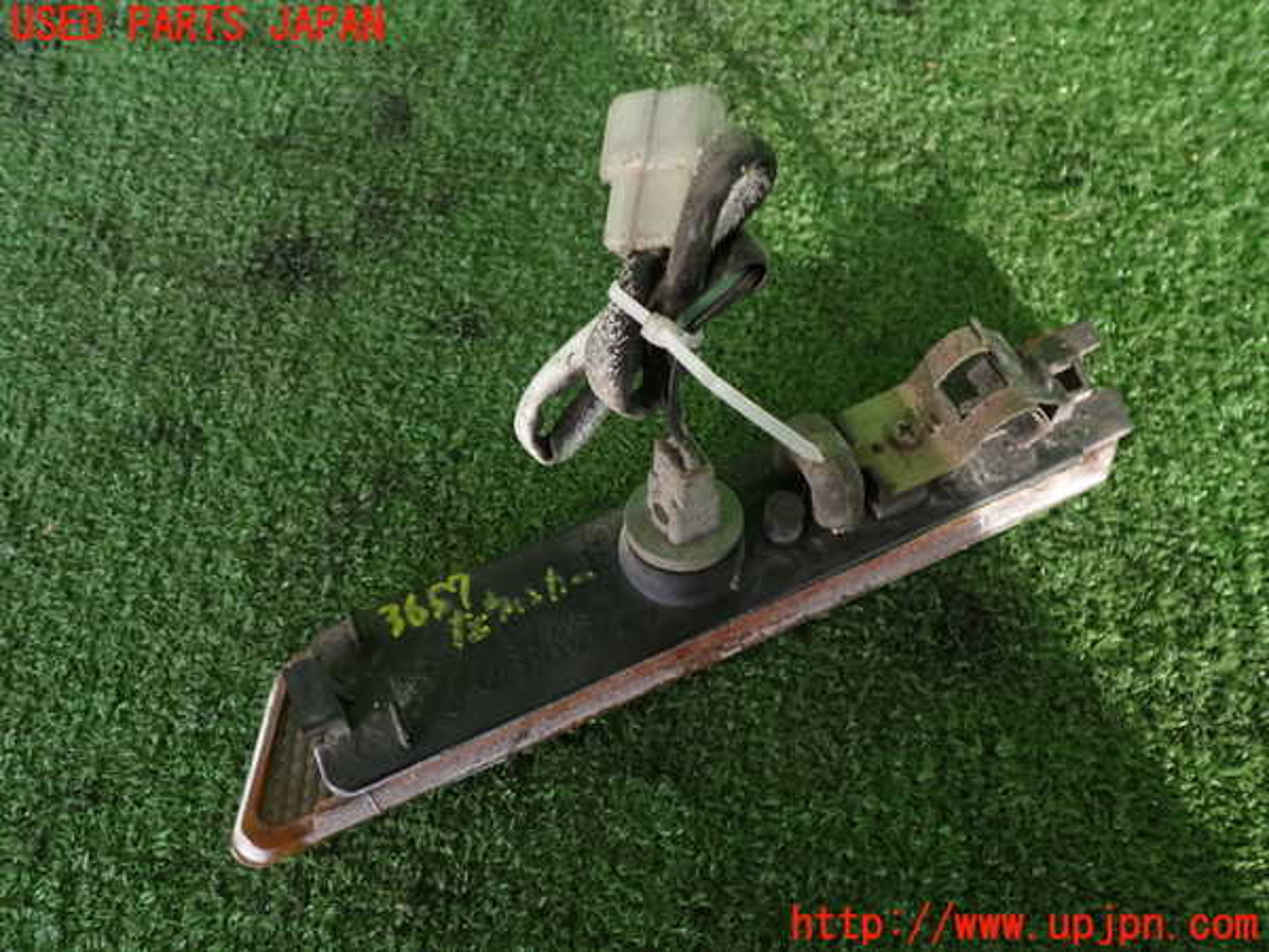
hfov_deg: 60.0
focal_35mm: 30
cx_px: 634
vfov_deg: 46.8
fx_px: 1100
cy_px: 476
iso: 160
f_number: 2.3
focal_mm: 5.4
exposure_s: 1/60
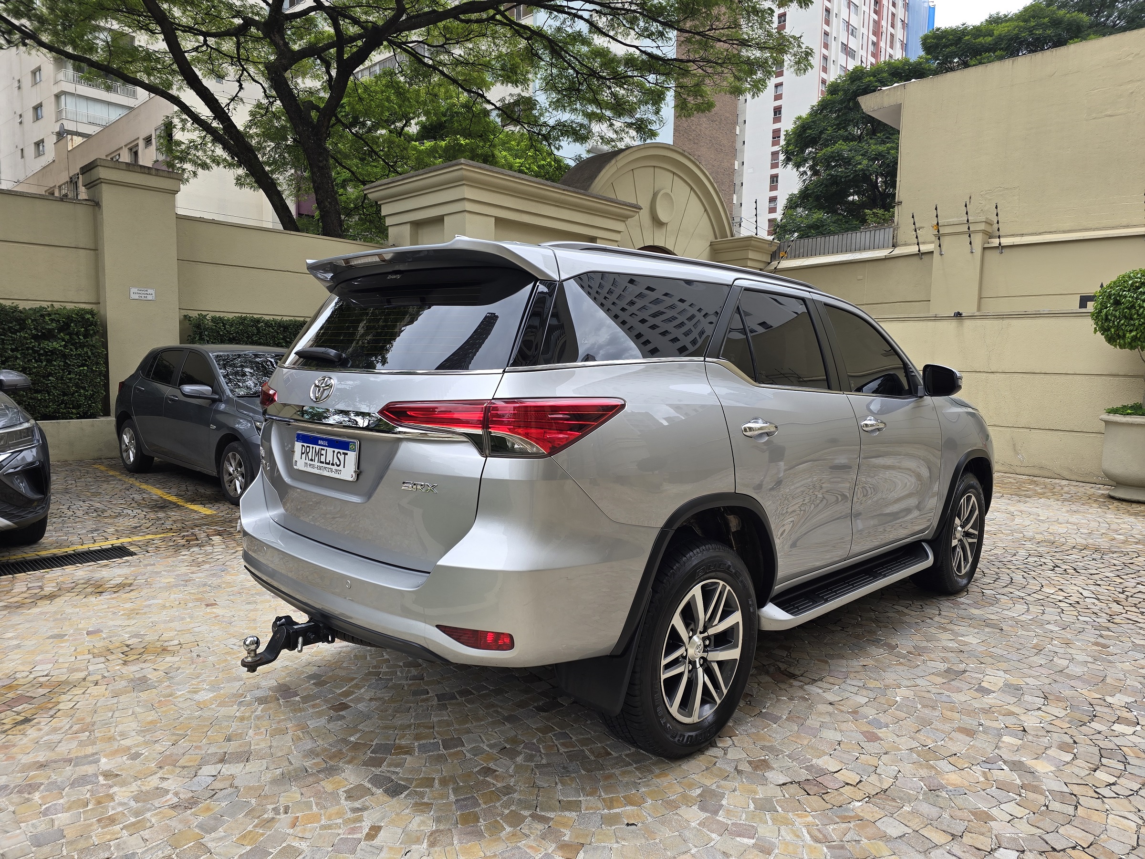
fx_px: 761
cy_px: 430
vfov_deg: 58.9
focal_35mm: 23
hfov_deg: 73.9
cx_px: 572
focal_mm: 6.3
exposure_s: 1/273
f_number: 1.7
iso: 12
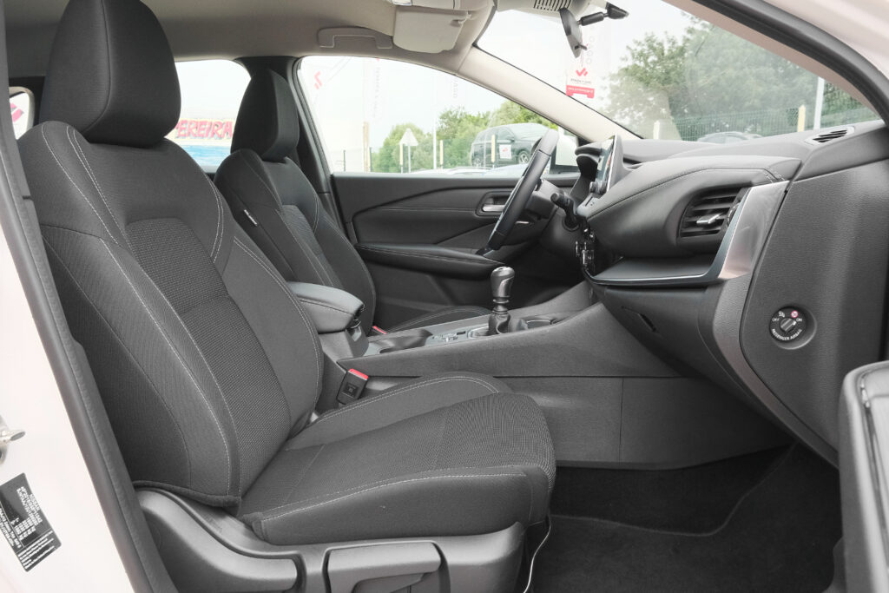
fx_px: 642
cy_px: 296
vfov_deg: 49.6
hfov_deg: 69.4
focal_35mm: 26
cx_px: 444
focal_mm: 17
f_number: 8
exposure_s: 1/160
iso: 2000
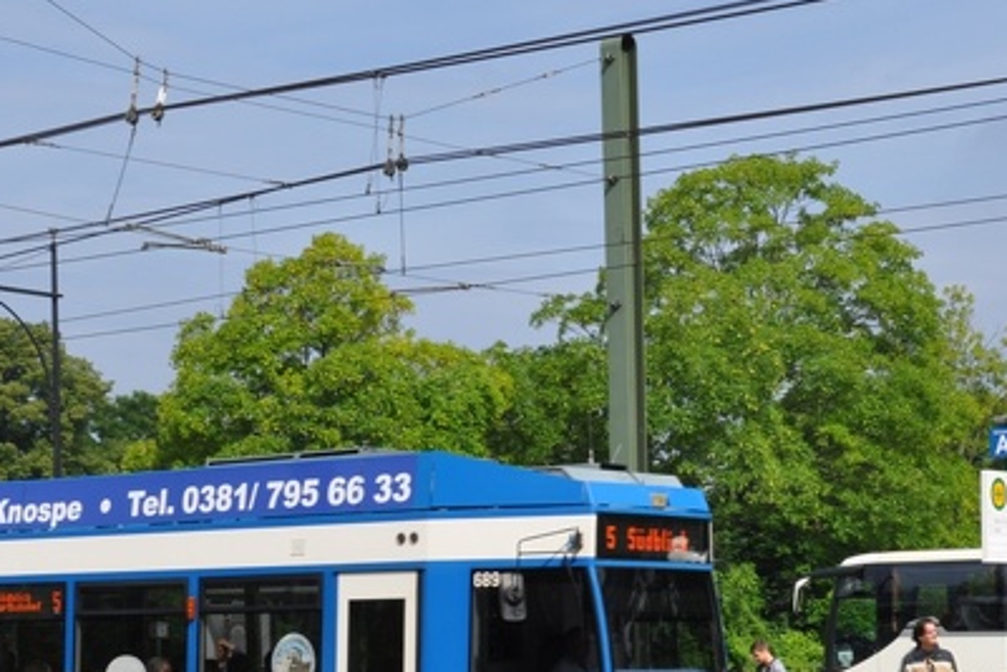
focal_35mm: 89
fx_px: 2490
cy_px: 618
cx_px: 622
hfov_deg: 22.8
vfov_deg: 15.2
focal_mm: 30
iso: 200
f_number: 13
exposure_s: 1/160
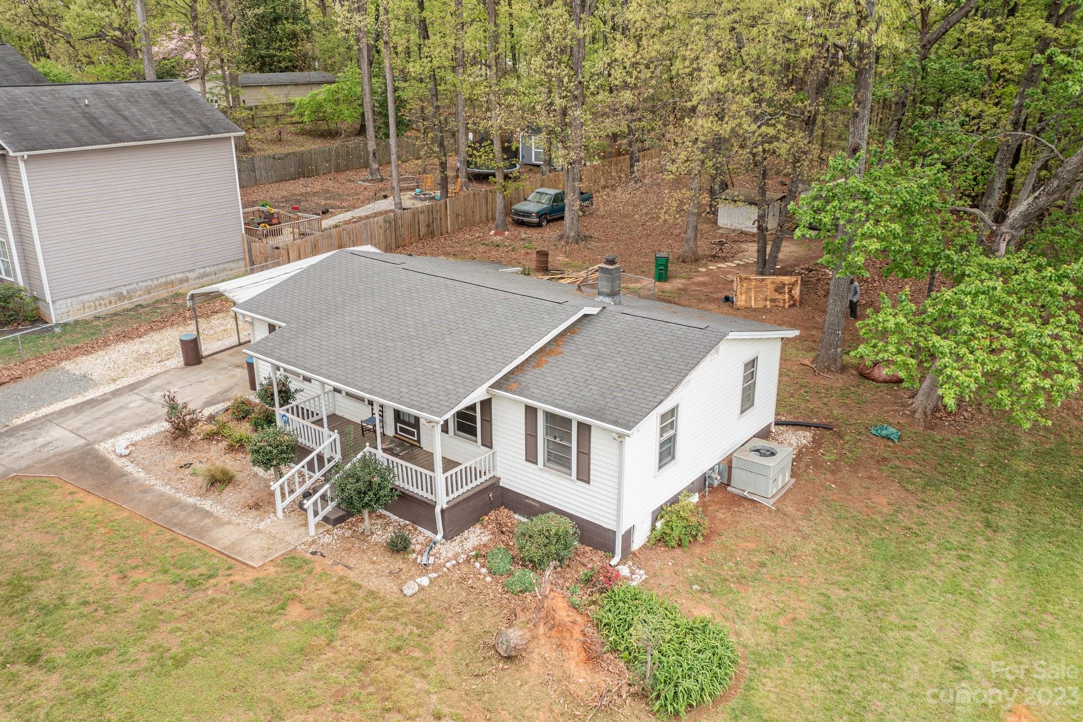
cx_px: 542
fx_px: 842
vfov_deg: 46.4
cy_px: 361
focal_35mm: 28
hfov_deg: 65.5
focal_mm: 10.26
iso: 100
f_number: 3.5
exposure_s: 1/80
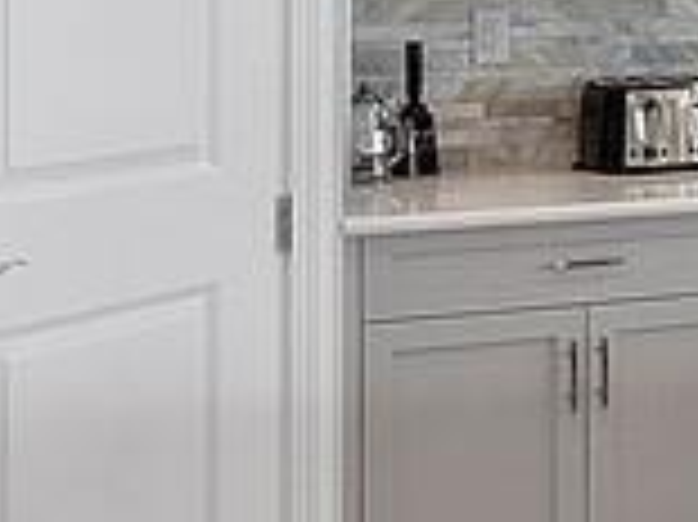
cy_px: -79
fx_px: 2035
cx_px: 1178
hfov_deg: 16.8
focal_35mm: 101
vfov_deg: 14.2
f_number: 10
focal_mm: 10
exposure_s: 1/10
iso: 250
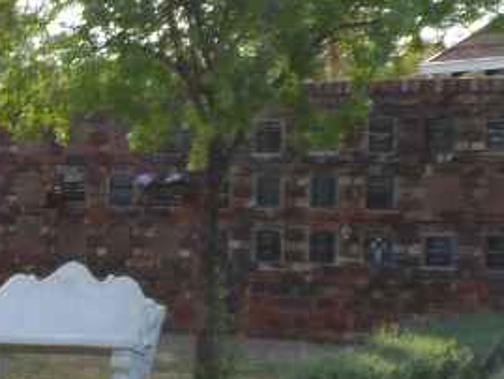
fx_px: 1559
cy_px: 407
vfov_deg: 13.6
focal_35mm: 107
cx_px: -66
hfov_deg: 17.7
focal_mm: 4
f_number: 3.2
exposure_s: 1/250
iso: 80
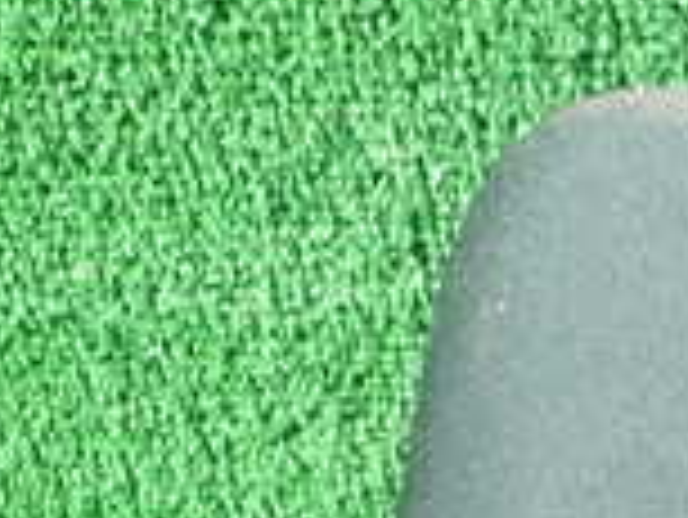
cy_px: 905
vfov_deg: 13.7
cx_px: 989
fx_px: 1949
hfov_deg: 18.1
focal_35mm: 98
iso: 500
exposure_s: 1/30
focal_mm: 4.5
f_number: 2
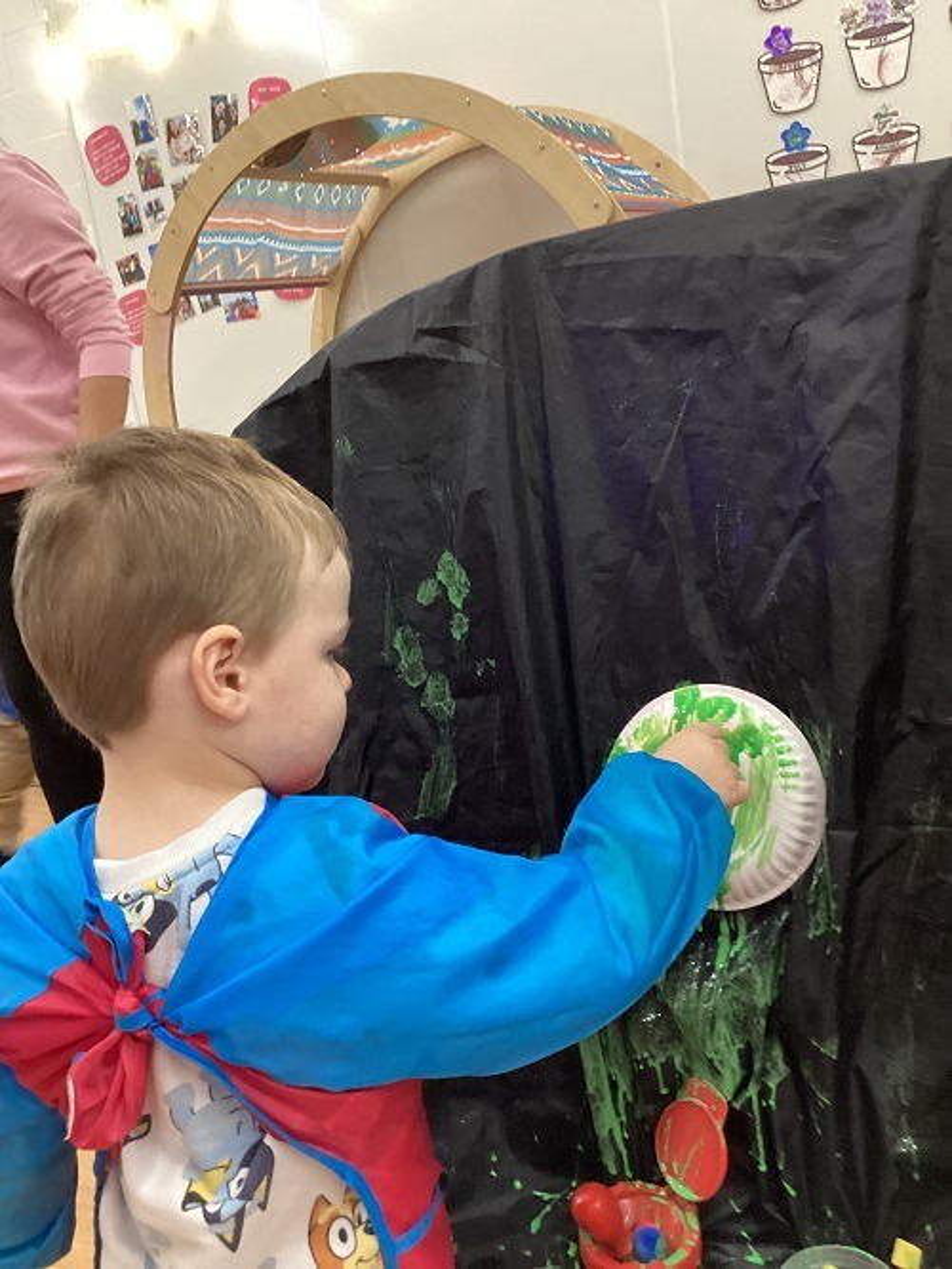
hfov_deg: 45.5
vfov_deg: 58.3
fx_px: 1136
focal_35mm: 31
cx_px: 476
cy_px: 634
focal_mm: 3.3
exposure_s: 1/50
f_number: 2.4
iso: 320
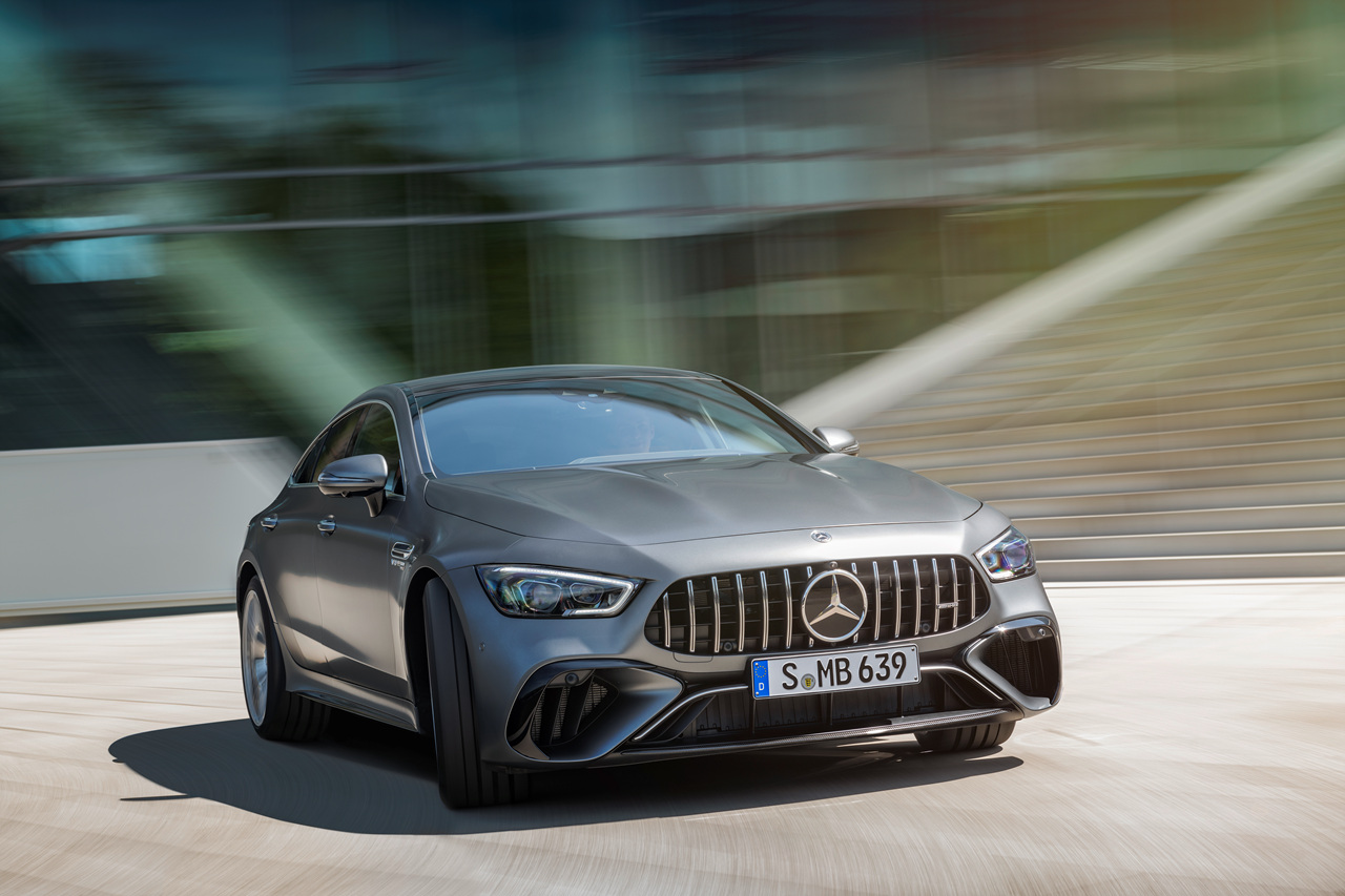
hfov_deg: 32.4
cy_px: 448
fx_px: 2316
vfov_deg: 21.9
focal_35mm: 62
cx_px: 672
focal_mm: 62
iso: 31
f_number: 10
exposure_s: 3
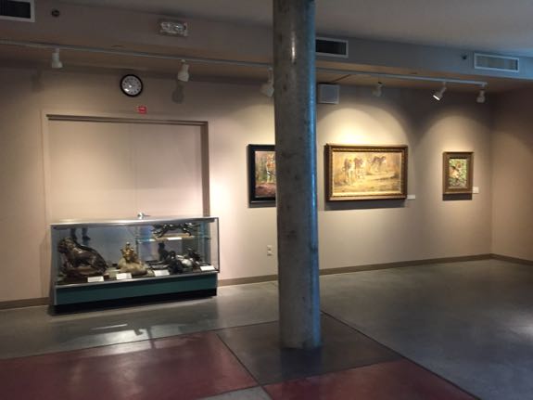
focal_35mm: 29
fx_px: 446
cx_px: 266
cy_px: 200
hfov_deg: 61.7
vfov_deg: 48.2
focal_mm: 4.15
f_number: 2.2
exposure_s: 1/30
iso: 160
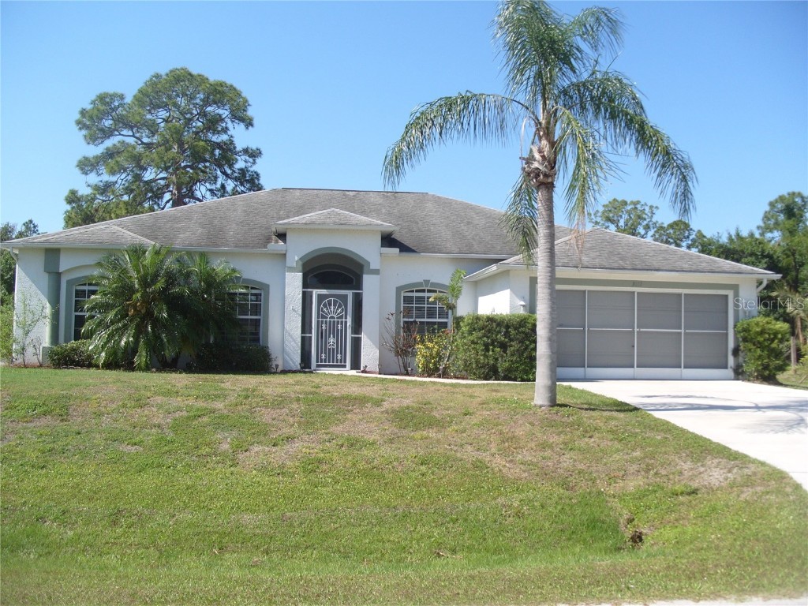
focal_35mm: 35
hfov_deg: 52.6
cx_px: 404
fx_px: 817
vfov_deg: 40.7
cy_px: 303
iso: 80
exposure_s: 1/1500
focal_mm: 7.8
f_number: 2.8
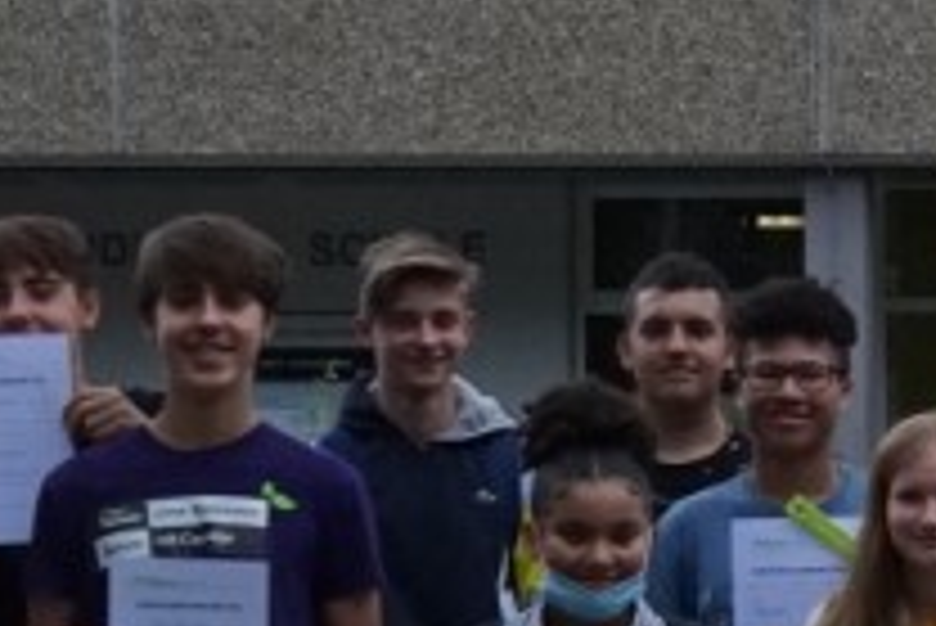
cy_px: 644
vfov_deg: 7.1
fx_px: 5047
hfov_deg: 10.1
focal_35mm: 194
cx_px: 1575
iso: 3200
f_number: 9
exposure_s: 1/1600
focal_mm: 35
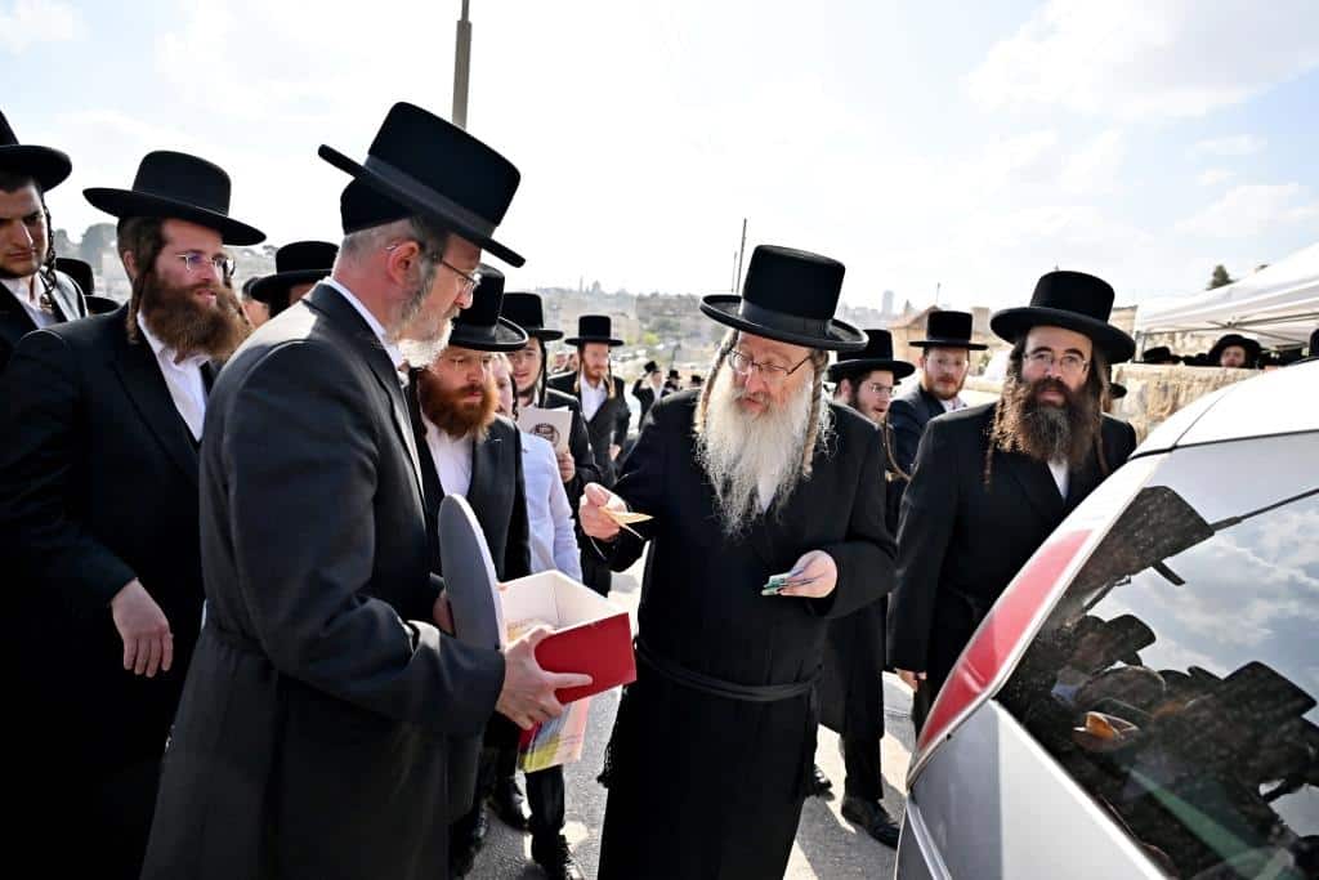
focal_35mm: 24
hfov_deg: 73.7
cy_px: 440
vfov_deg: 53.1
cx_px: 660
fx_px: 879
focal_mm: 24
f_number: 4
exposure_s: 1/6400
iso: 640
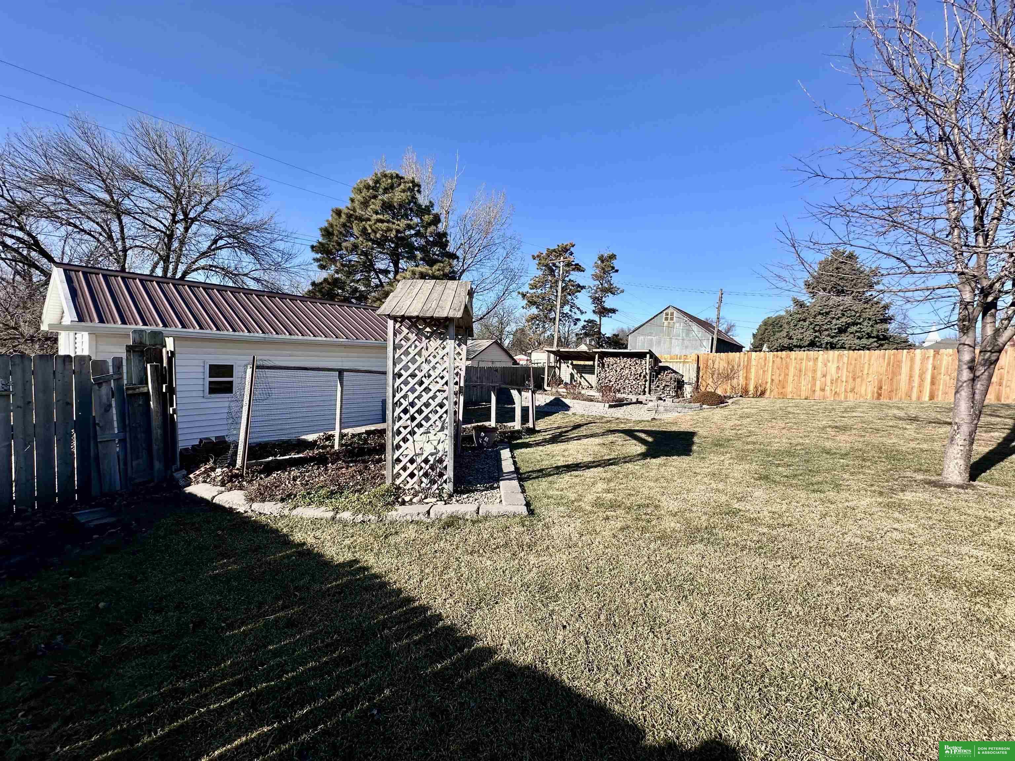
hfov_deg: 102.1
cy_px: 380
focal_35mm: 14
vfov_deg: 85.7
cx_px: 508
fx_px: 411
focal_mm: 2.22
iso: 50
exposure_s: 1/1453
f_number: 2.2
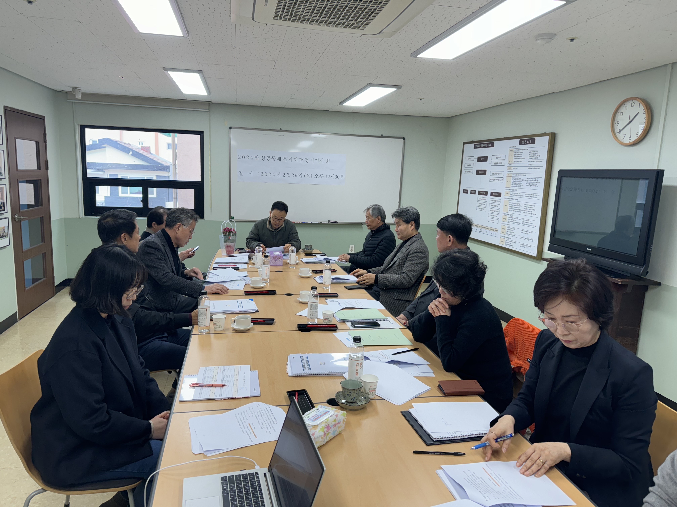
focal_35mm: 24
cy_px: 254
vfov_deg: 56.8
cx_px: 338
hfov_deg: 71.6
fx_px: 469
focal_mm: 6.86
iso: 80
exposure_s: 1/120
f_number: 1.78
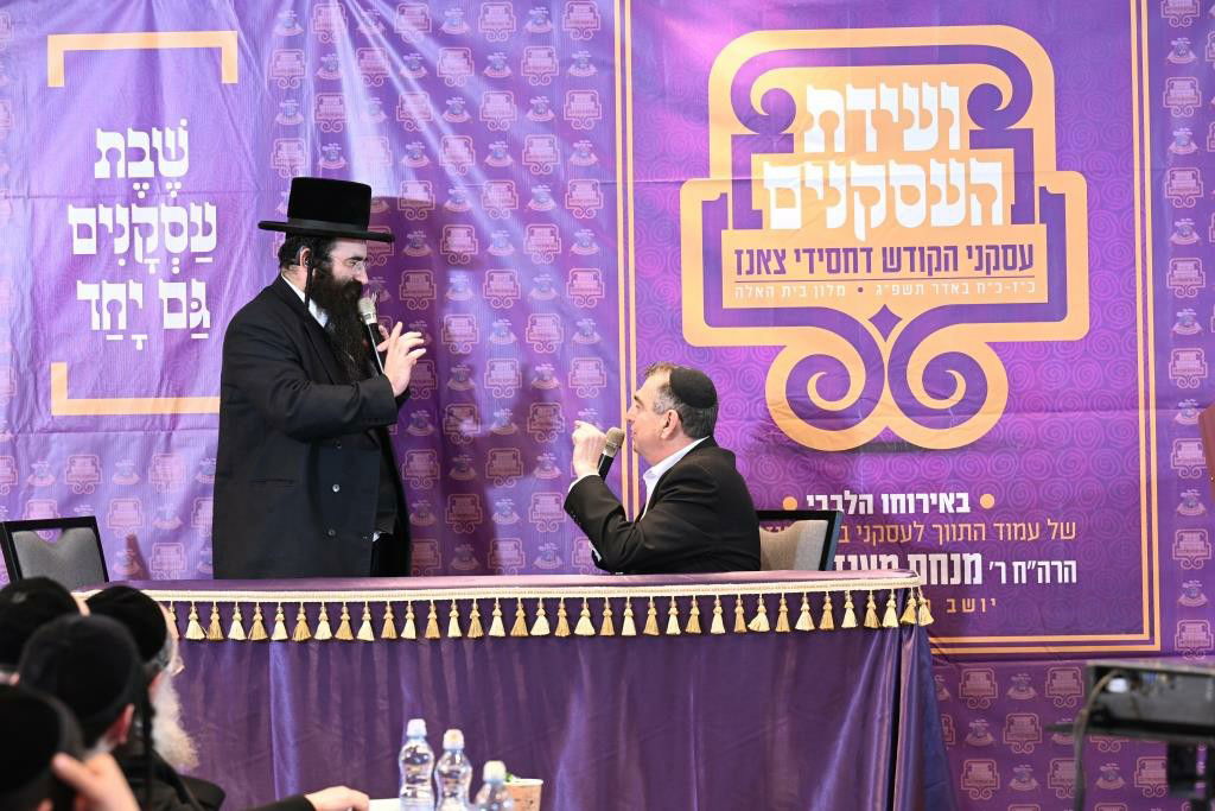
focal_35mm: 125
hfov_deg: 16.4
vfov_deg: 11.0
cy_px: 406
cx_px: 608
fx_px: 4219
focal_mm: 125
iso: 1600
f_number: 5
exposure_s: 1/125
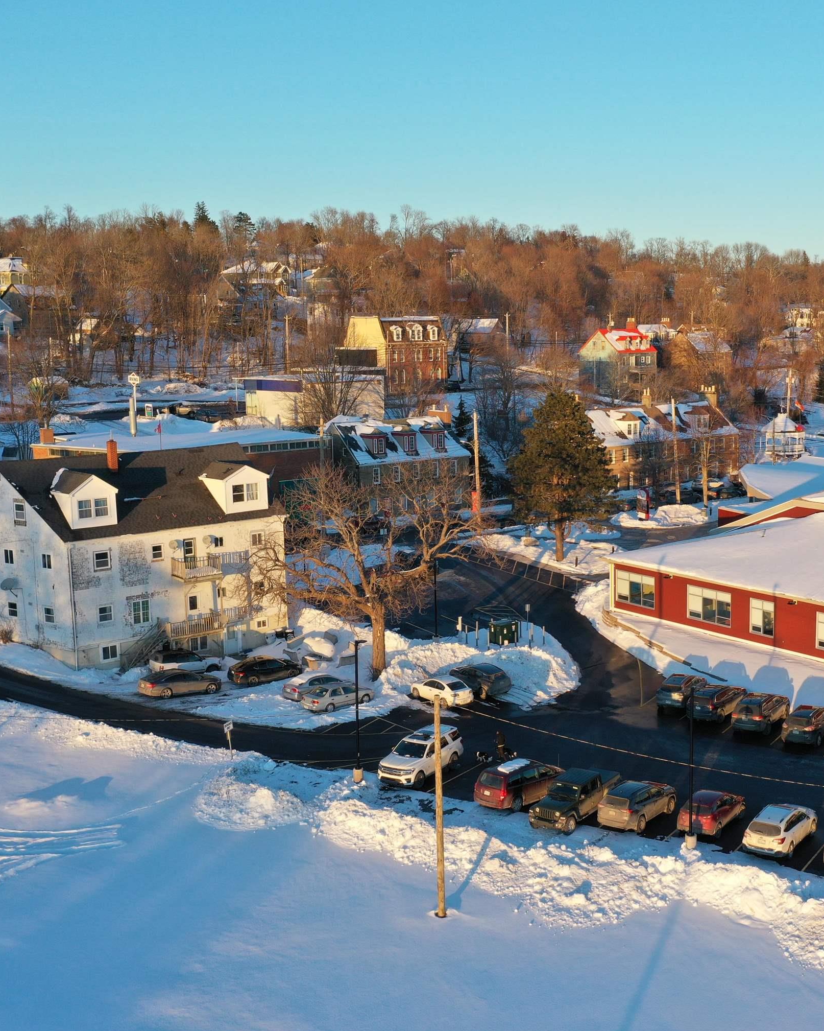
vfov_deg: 45.8
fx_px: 1220
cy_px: 514
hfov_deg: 37.0
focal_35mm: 40
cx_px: 537
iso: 100
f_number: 4.5
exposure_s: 1/200
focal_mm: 10.26
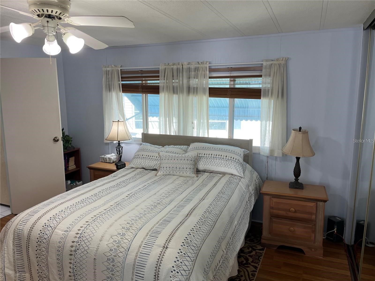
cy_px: 140
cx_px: 188
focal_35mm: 26
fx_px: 282
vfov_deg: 53.1
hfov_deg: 67.3
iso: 64
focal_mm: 5.1
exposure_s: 1/120
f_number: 1.6
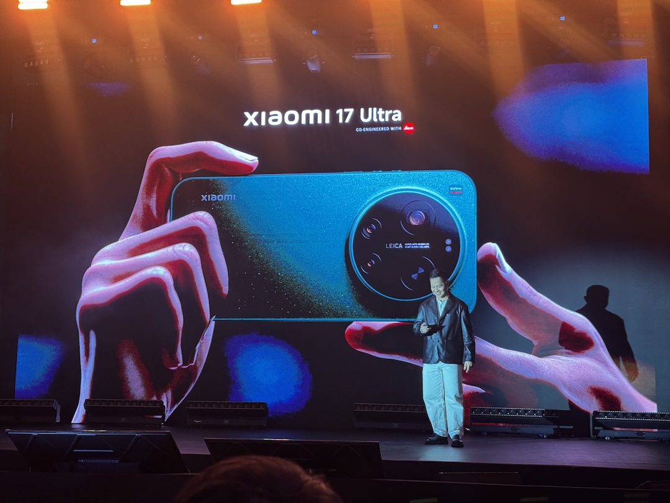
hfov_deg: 39.7
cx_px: 335
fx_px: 929
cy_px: 252
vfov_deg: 30.3
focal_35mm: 48
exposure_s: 1/60
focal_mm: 6.76
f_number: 1.78
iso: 160
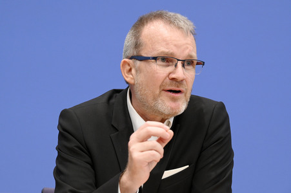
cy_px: 96
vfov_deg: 12.2
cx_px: 146
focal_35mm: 112
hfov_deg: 18.3
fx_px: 905
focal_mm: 112
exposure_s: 1/500
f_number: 5.6
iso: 5000
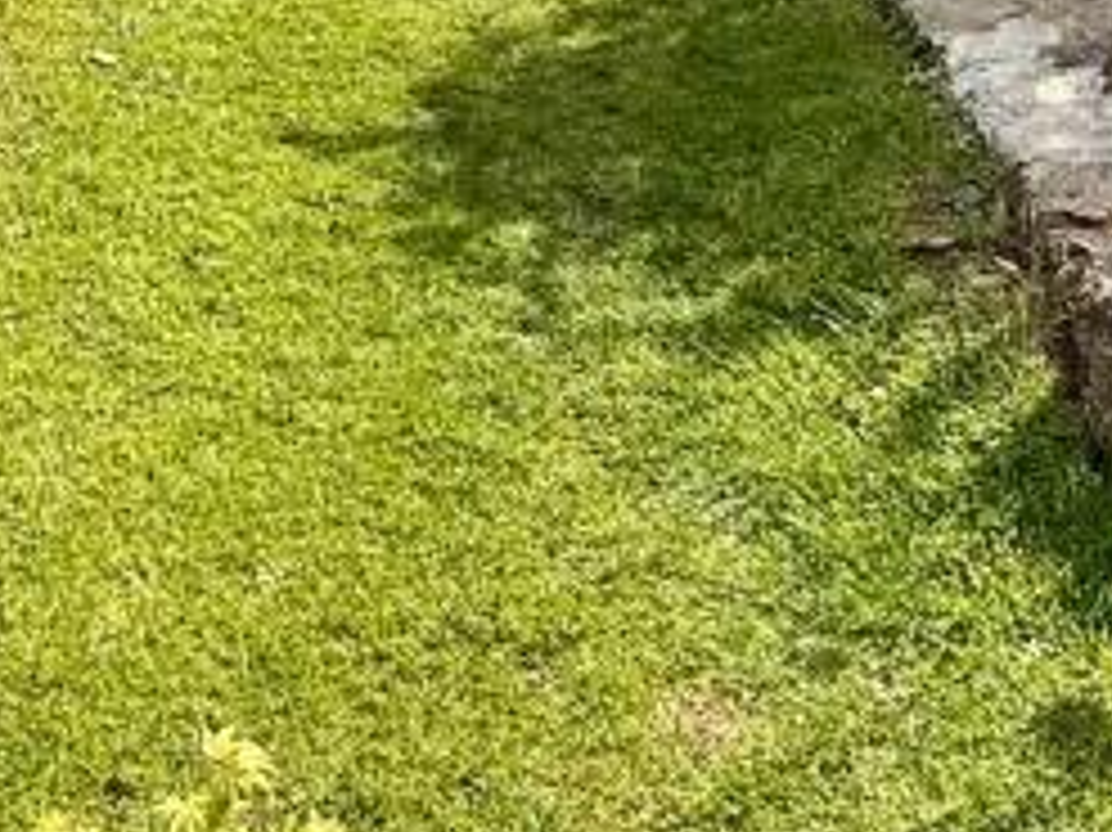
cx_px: 455
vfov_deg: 19.5
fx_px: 1862
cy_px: -625
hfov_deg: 33.2
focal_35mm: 58
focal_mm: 2.22
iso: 25
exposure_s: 1/651
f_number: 2.2
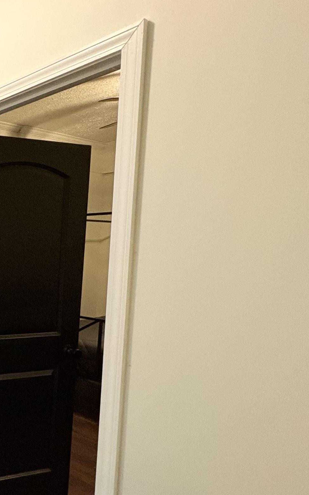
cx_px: -165
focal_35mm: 29
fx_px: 391
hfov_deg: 27.6
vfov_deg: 64.3
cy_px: 284
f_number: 2.2
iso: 500
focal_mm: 2.22
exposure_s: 1/60
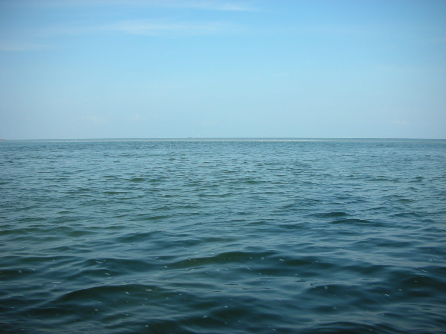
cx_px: 223
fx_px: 451
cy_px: 167
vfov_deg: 40.7
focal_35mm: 35
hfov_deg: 52.6
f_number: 8.5
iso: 50
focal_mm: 5.8
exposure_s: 1/72.1
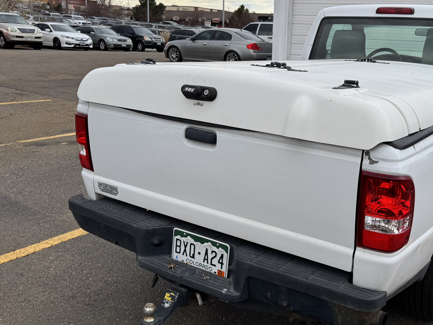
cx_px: 308
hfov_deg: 48.8
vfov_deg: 38.7
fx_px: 463
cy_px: 168
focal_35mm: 37
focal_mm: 6.76
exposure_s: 1/1395
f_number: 1.78
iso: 80
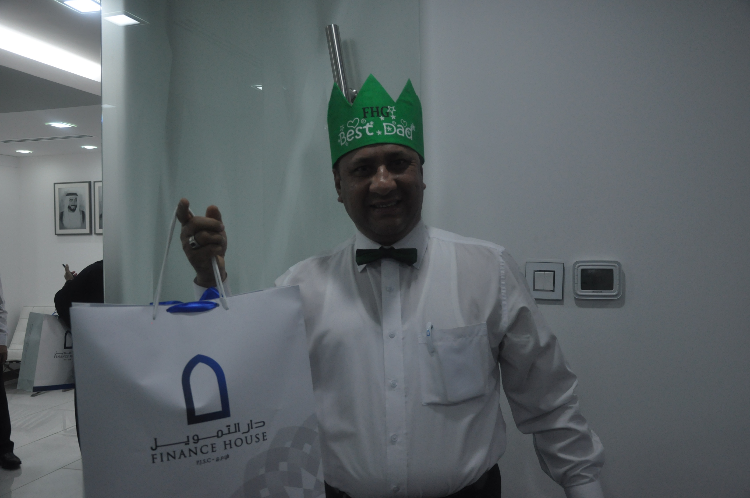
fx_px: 655
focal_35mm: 32
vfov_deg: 41.6
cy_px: 249
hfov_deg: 59.6
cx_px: 375
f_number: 3.8
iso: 800
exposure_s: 1/200
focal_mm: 21
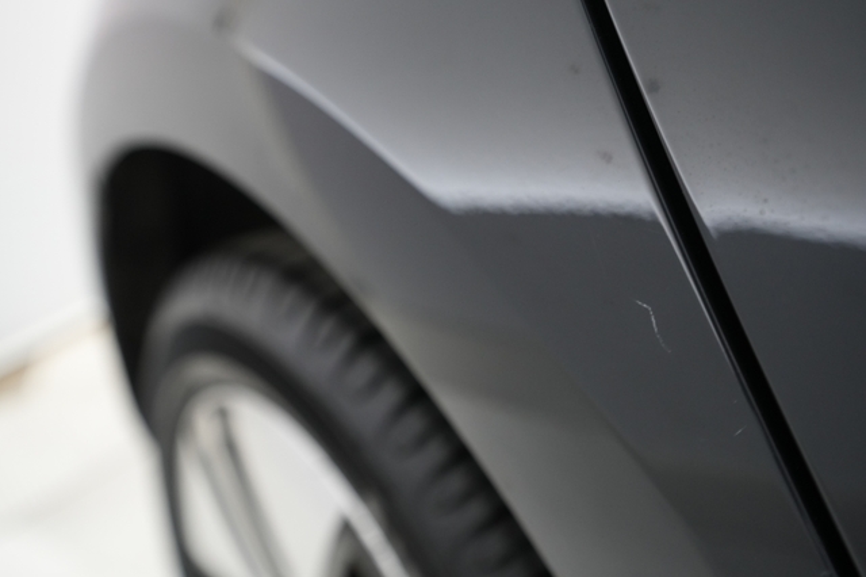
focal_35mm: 28
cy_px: 288
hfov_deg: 65.5
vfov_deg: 46.4
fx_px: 673
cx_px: 433
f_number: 4
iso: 2500
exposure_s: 1/80
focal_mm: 28
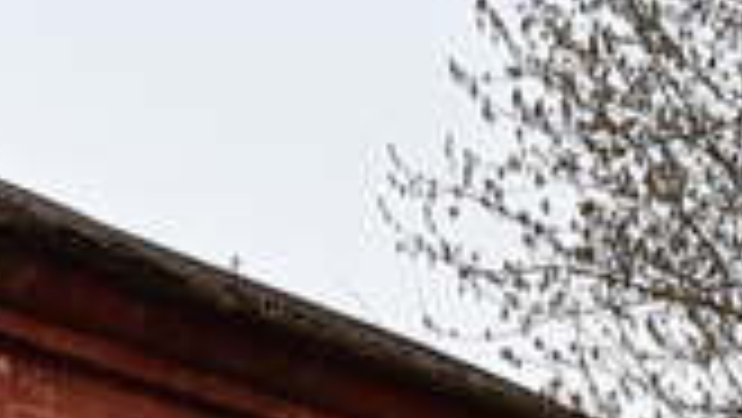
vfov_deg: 6.4
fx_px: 3602
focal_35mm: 183
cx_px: 72
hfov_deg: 11.7
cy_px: 840
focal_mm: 24
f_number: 9
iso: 400
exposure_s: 1/125
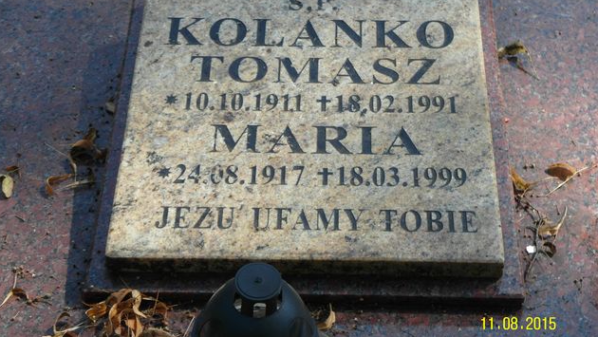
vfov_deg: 16.5
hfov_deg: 29.0
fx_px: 1158
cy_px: 143
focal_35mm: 73
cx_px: 295
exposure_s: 1/180
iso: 80
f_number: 4.8
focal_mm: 14.1
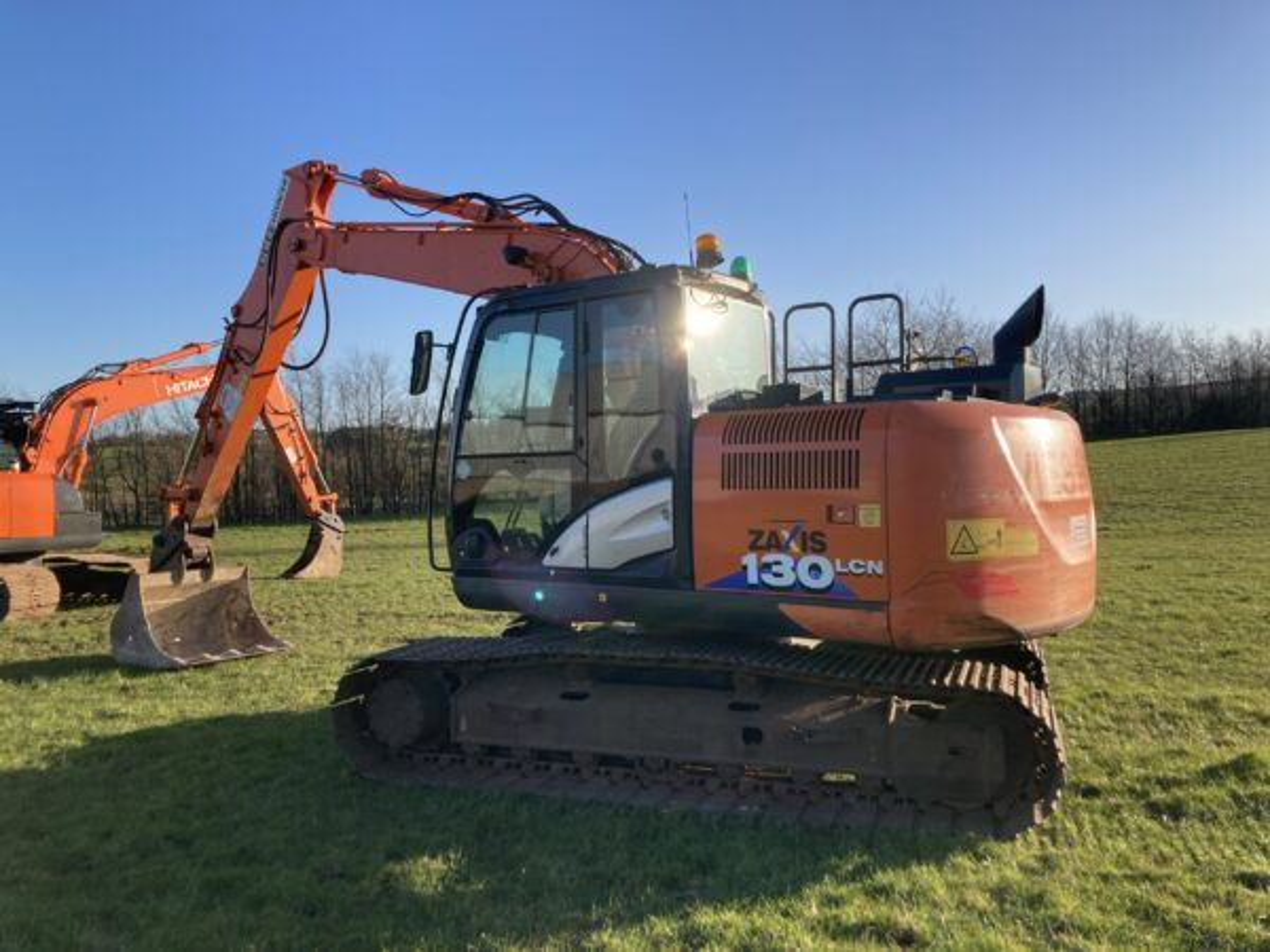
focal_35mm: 28
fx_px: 1027
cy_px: 476
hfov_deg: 63.4
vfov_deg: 49.7
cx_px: 635
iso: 20
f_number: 1.8
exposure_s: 1/1091
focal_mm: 3.99
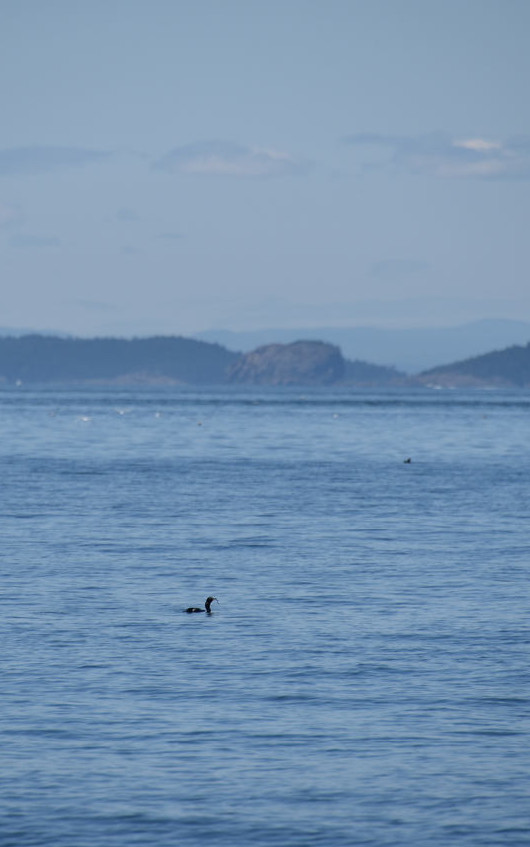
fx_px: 10629
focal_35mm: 460
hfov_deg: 2.9
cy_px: 424
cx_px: 196
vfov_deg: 4.6
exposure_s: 1/640
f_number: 7.1
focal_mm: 300
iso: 100
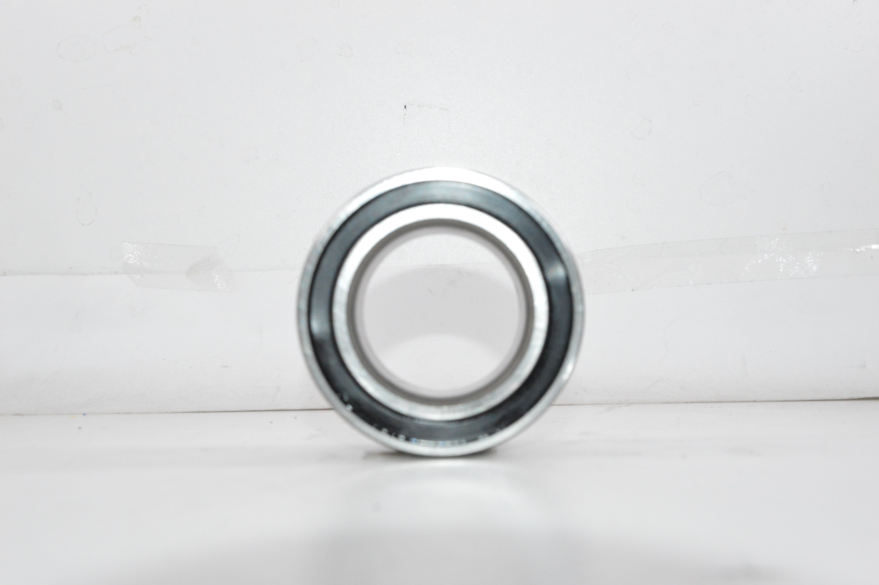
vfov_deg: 22.6
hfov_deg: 33.4
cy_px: 292
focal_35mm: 60
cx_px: 440
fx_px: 1464
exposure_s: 1/125
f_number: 10
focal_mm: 40
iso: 3200
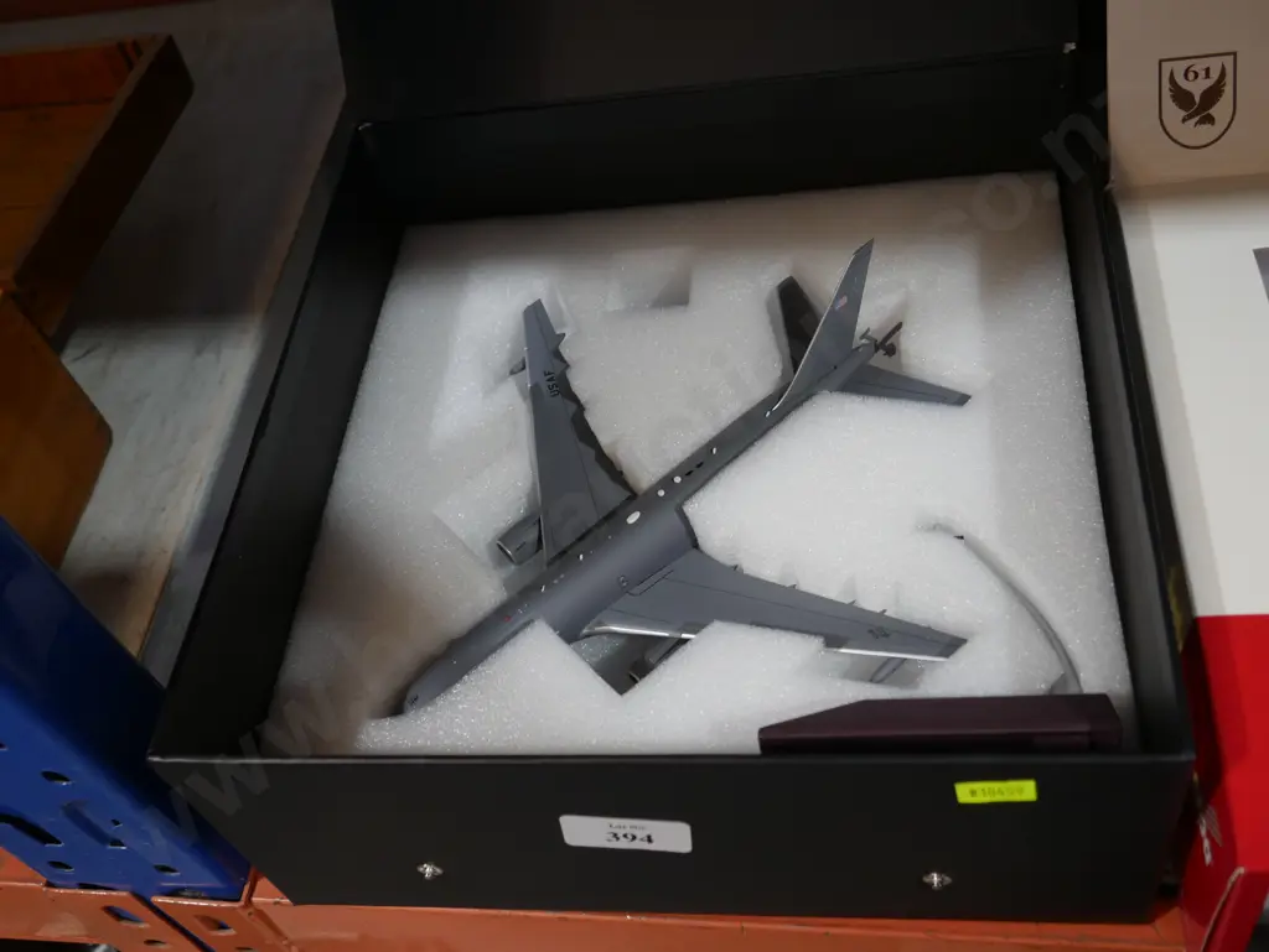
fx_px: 1394
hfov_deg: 49.0
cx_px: 634
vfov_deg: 37.8
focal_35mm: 38
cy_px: 476
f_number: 4.1
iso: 400
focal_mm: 19
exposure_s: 1/60
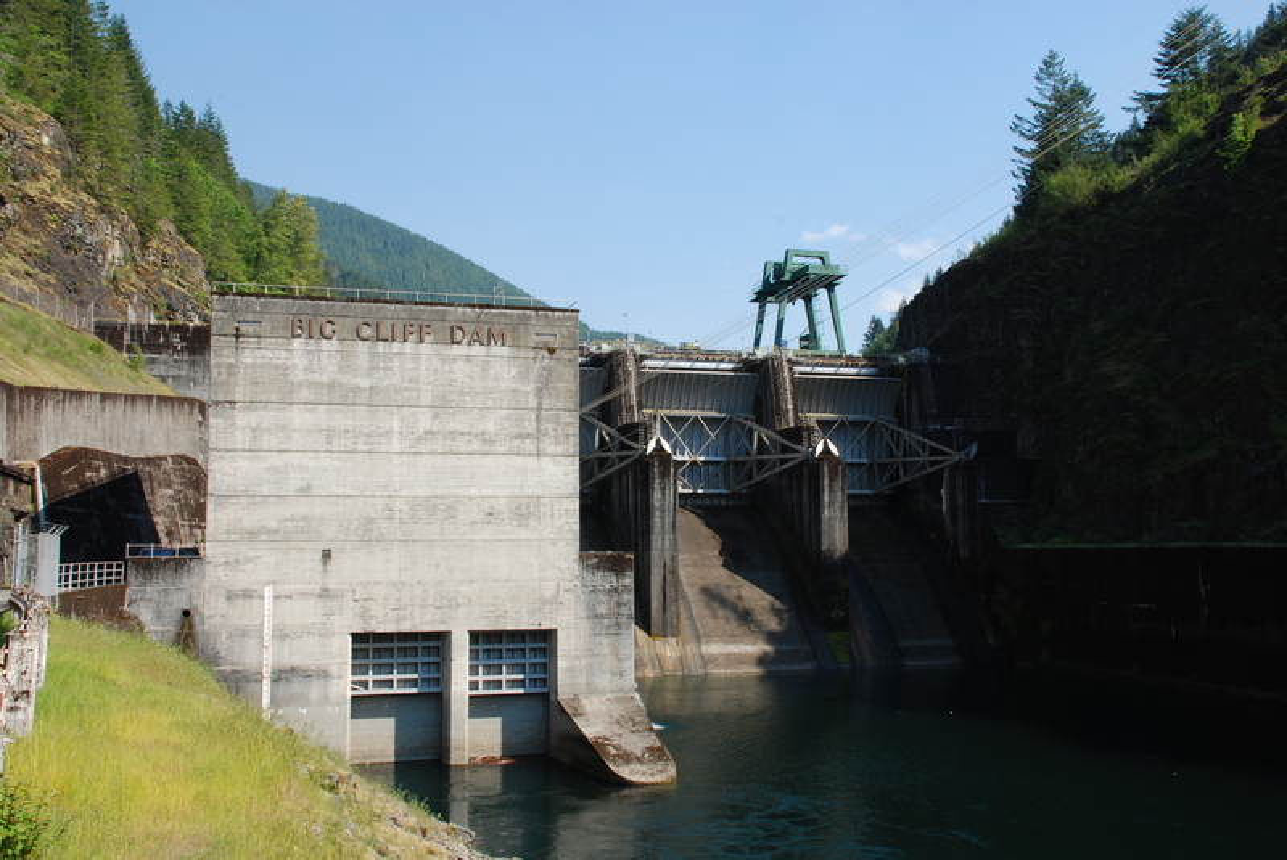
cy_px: 430
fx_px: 1181
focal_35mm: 33
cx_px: 644
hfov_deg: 57.2
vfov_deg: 40.0
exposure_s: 1/60
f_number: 16
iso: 160
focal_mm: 22
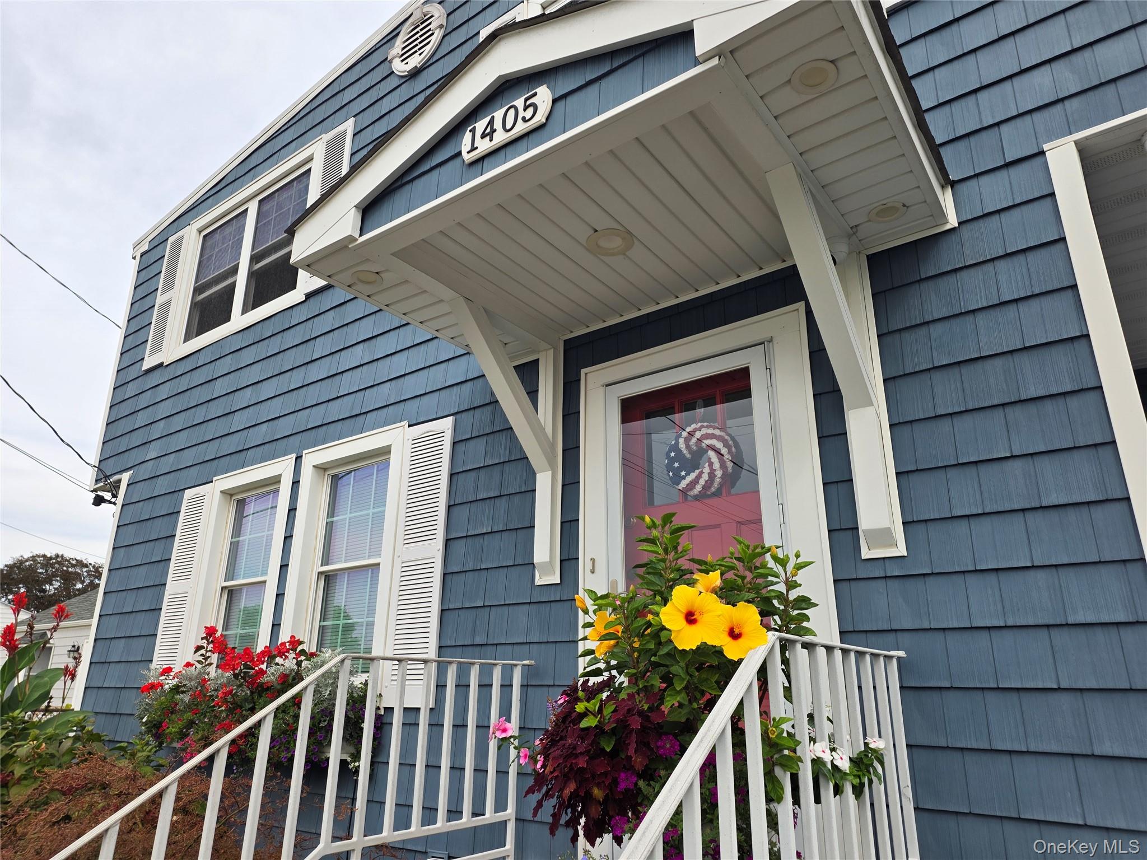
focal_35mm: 23
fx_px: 762
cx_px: 574
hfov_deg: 73.9
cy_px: 430
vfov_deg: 58.9
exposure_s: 1/3363
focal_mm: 6.3
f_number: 1.7
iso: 80
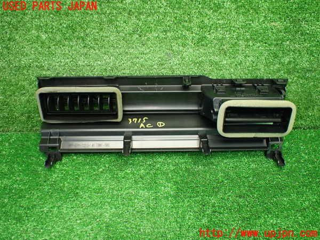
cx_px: 160
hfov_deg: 60.0
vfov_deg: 46.8
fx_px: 277
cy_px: 120
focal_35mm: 30
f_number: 2.3
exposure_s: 1/100
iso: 800
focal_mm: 5.4
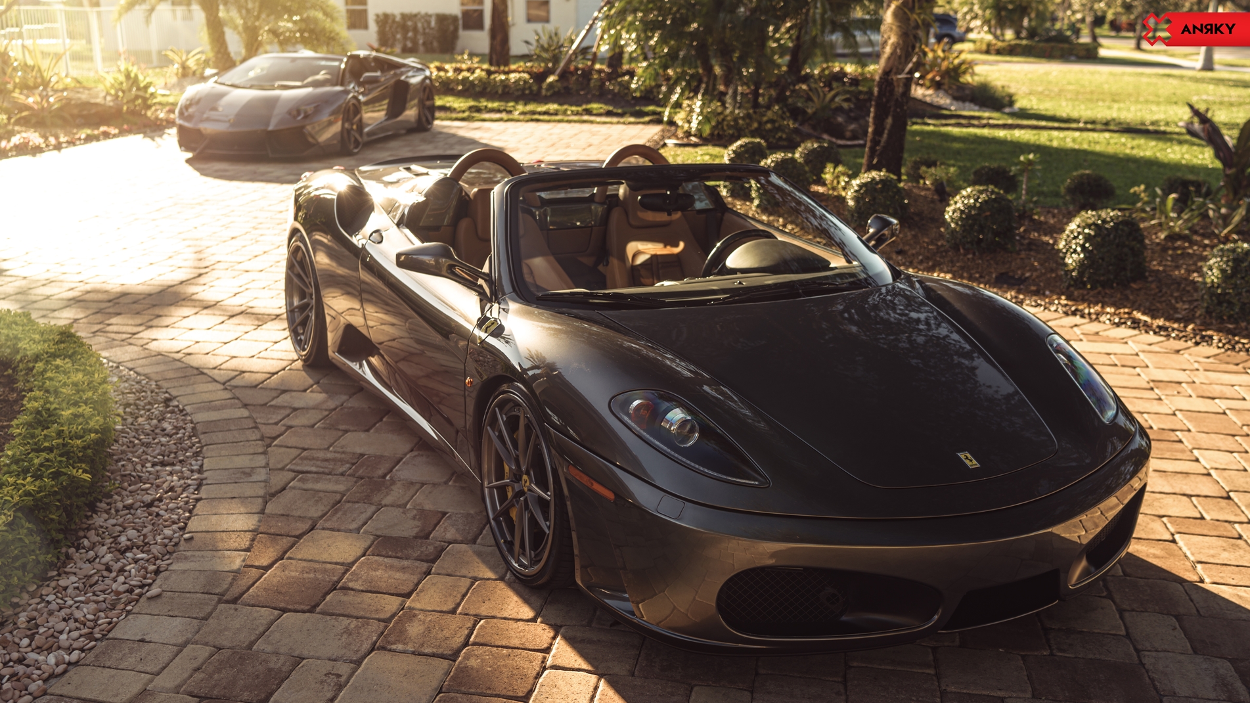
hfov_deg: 54.0
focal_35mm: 37
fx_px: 1226
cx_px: 622
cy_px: 380
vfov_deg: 32.0
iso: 100
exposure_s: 1/160
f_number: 2.8
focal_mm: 35
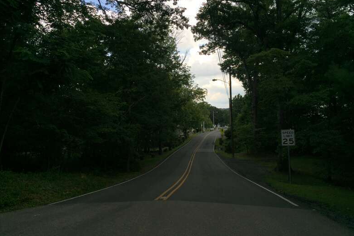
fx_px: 305
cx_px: 181
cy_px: 108
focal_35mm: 31
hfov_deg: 60.3
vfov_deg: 42.3
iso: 32
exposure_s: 1/942
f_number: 2.2
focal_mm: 4.15
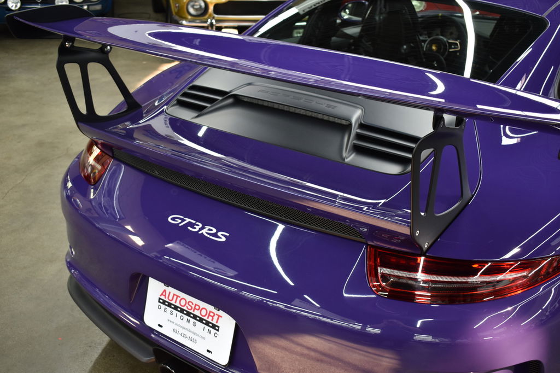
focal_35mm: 39
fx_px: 606
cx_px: 280
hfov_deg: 49.6
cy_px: 186
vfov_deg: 34.2
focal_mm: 26
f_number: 4
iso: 560
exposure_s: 1/40
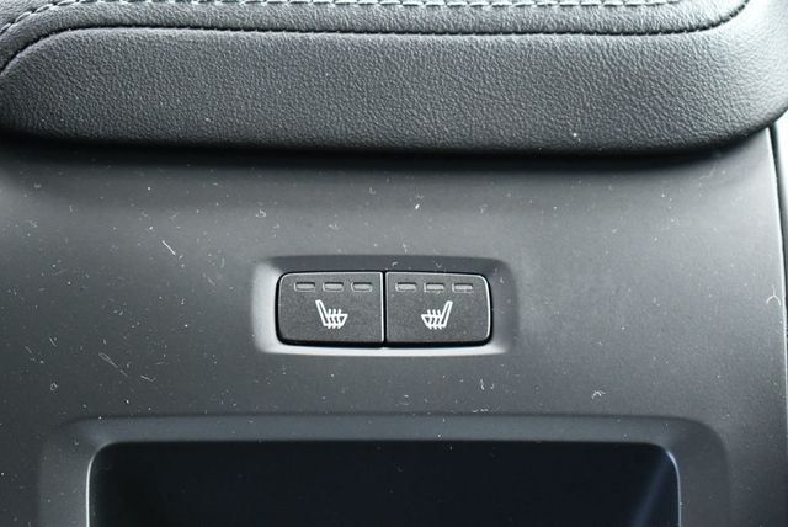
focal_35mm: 104
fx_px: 2278
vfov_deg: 13.2
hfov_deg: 19.6
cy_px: 264
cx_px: 394
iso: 2500
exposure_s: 1/125
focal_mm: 52
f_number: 5.6
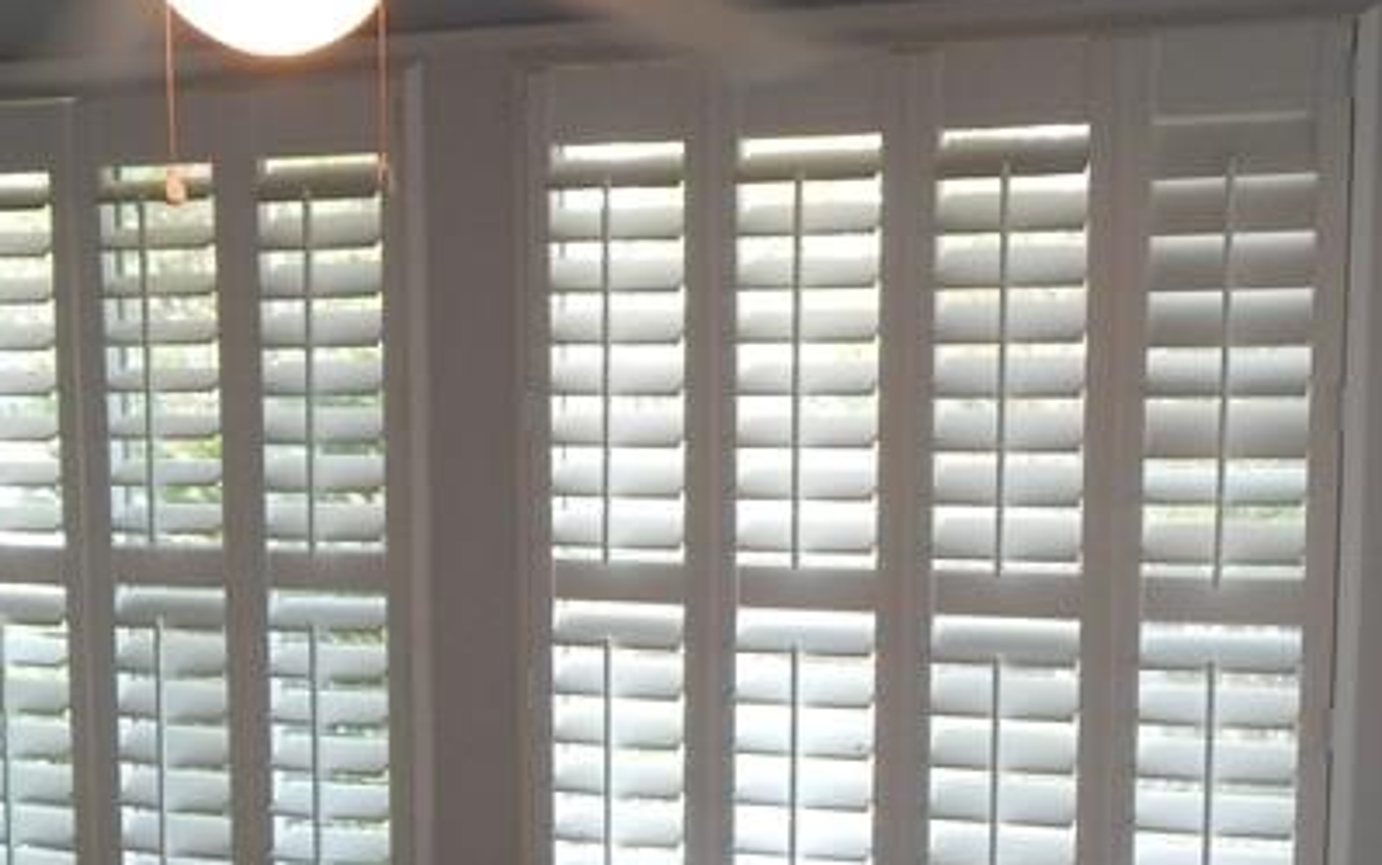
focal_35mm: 60
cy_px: 764
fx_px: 2260
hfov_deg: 34.0
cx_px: 778
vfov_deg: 21.2
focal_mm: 4
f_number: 3
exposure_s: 1/60
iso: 125
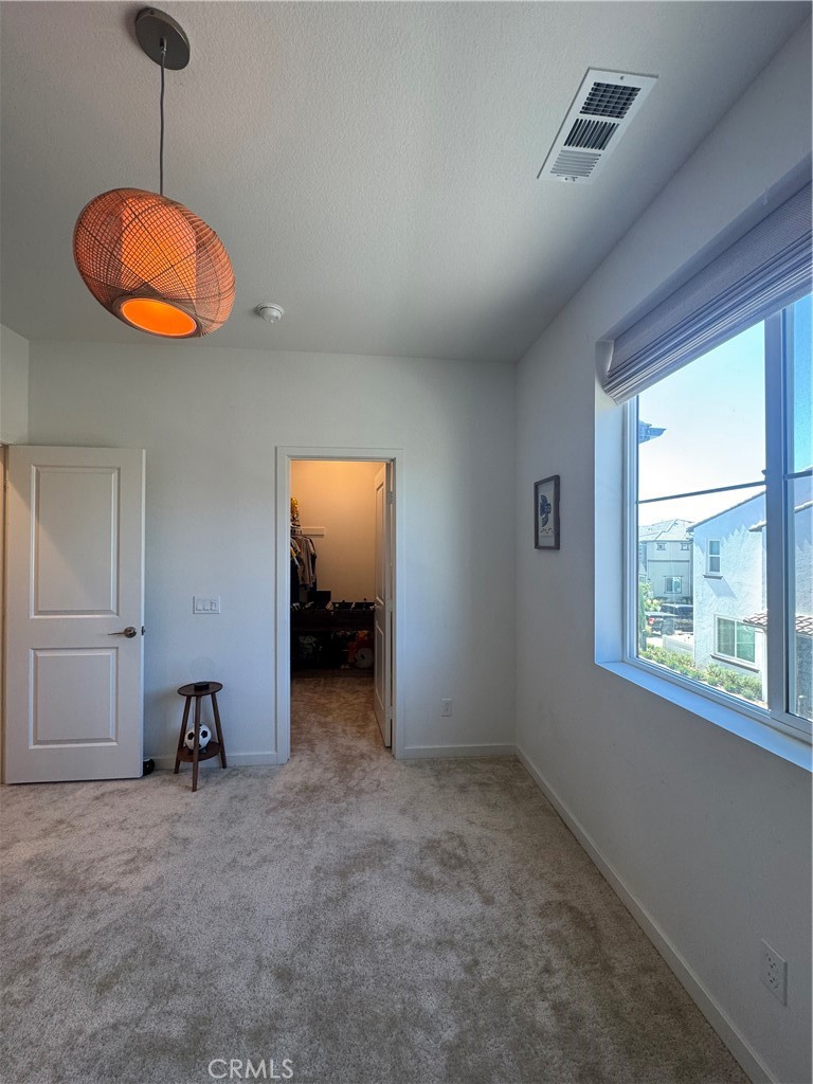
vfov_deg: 102.1
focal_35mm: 14
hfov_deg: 85.7
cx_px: 406
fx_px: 438
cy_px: 542
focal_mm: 2.22
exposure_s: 1/120
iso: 125
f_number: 2.2
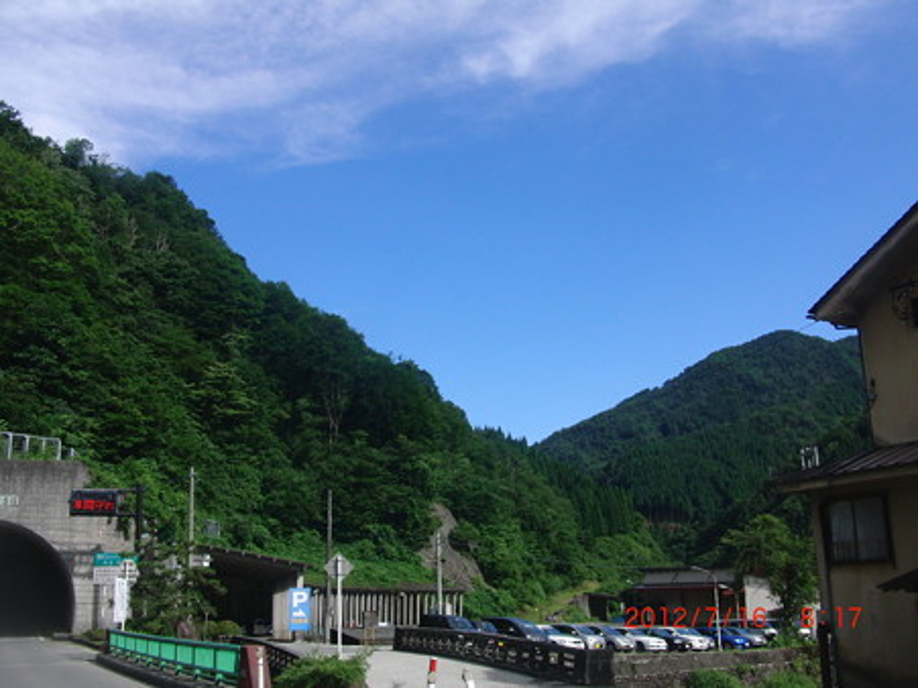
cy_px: 344
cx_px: 459
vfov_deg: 38.6
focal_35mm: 37
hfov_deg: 50.2
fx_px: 981
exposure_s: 1/200
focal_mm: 6.42
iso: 100
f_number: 8.5
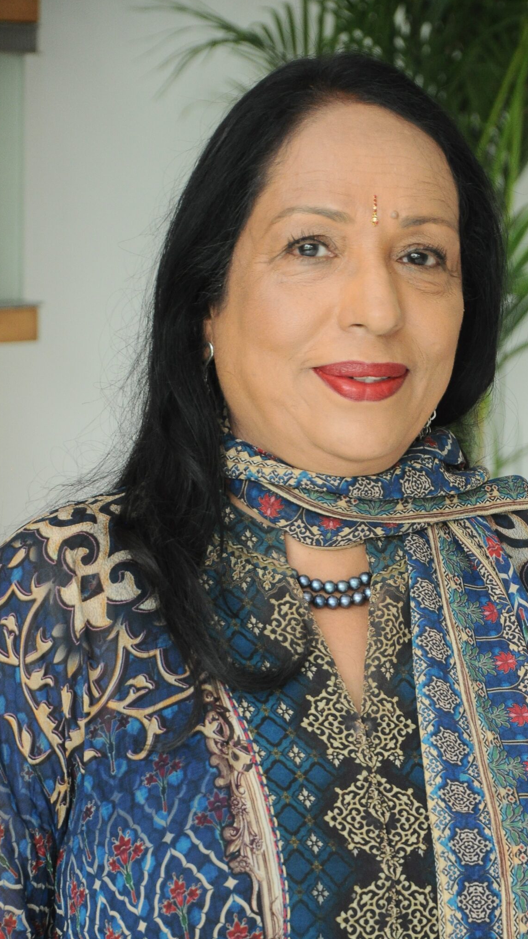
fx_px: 4198
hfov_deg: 7.2
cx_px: 353
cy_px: 574
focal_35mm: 169
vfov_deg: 12.8
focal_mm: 85
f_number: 6.3
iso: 800
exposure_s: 1/125
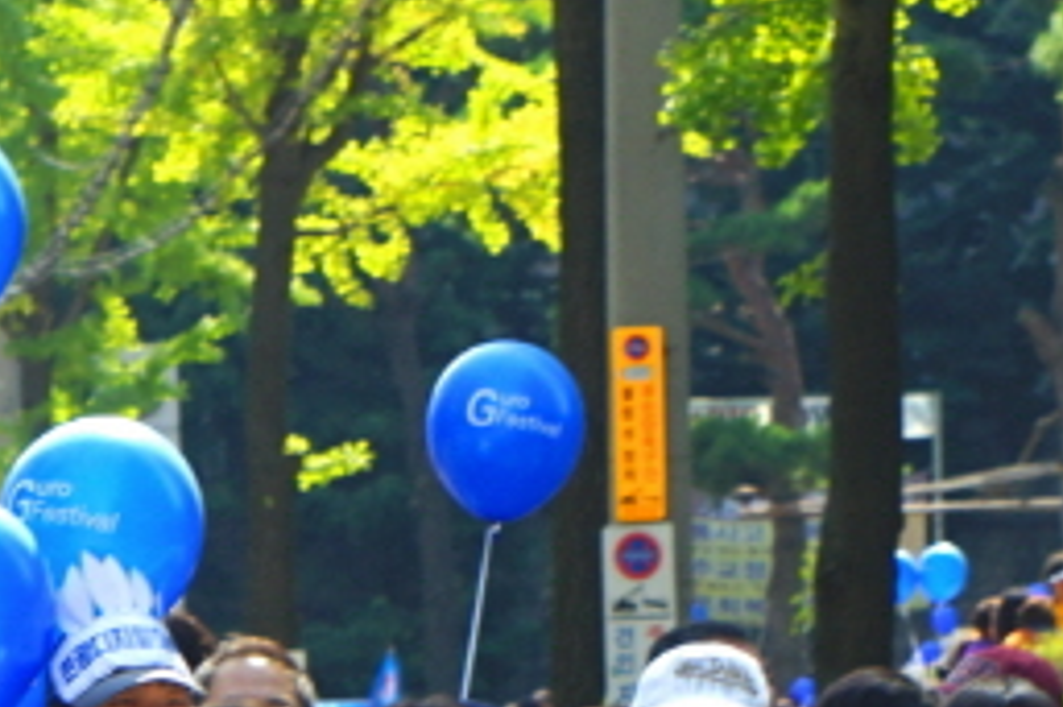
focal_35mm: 171
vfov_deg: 7.9
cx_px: 616
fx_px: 5046
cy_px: 1050
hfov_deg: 12.0
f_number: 8
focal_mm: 55
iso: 100
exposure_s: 1/125
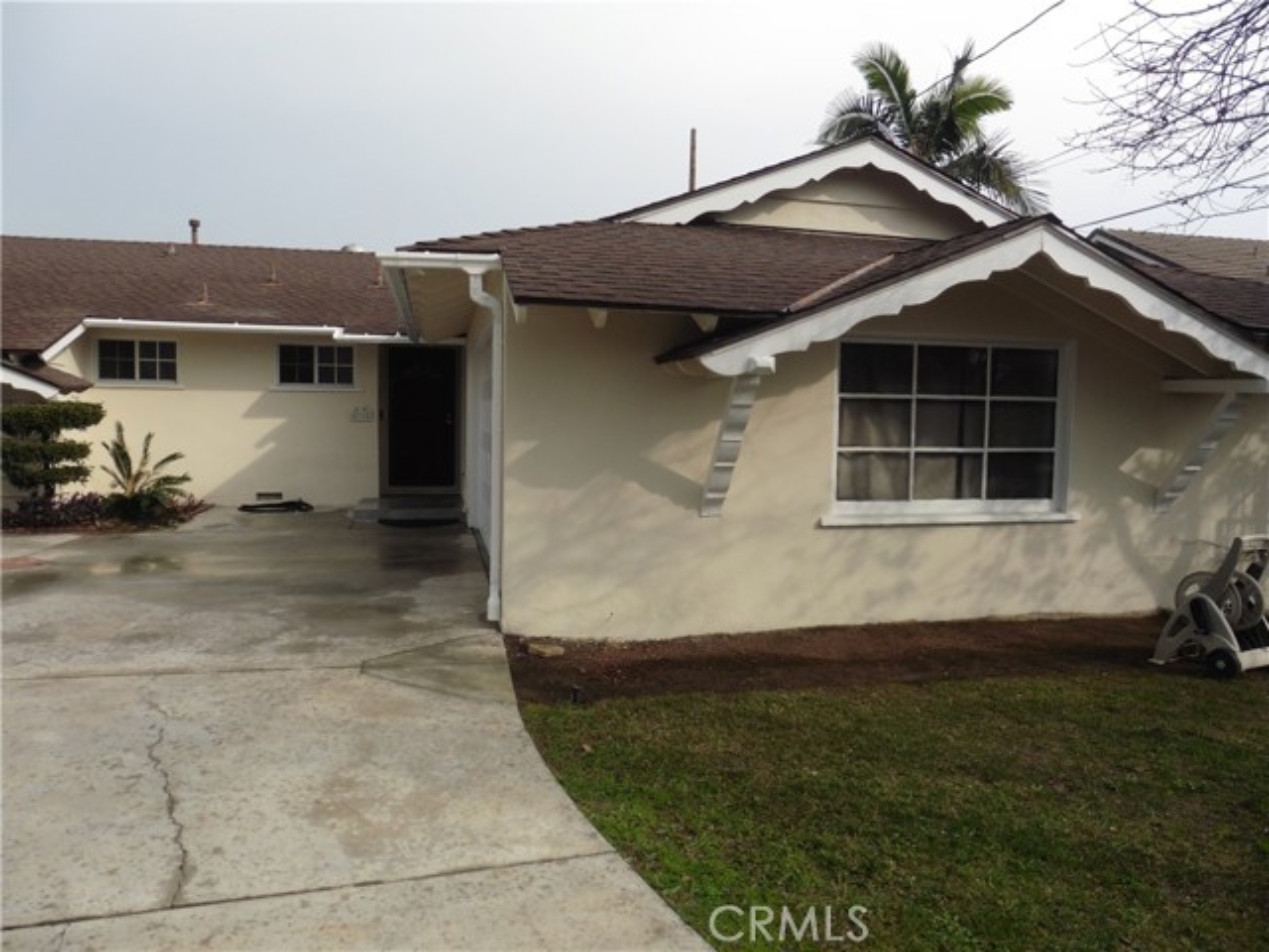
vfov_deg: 56.8
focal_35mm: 24
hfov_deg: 71.6
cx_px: 634
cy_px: 476
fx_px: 880
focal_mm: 4.3
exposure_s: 1/500
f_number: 4
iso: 100
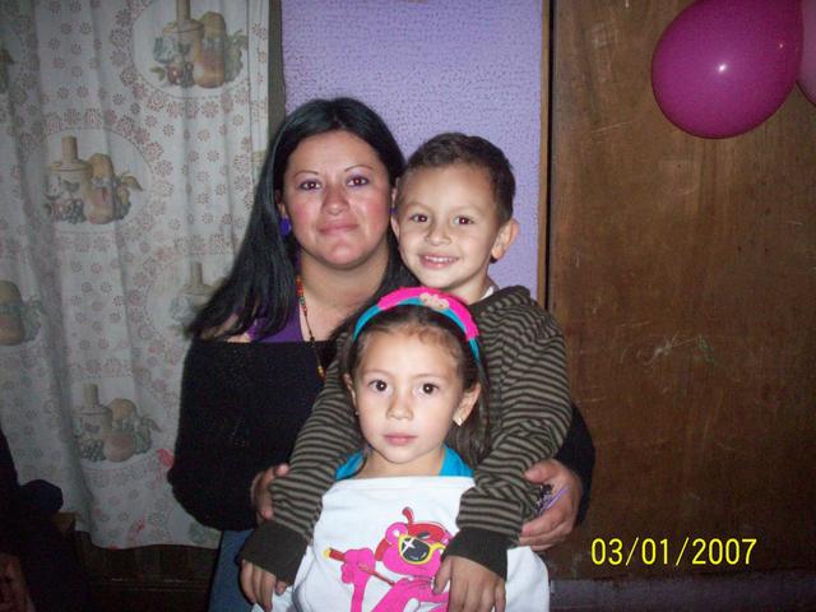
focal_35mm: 37
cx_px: 408
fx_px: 872
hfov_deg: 50.1
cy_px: 306
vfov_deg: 38.7
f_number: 2.8
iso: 200
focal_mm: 6.2
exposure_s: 1/64
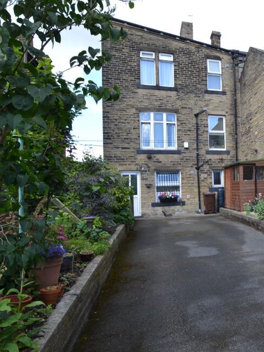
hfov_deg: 43.5
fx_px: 275
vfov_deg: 65.3
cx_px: 268
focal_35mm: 27
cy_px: 174
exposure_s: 1/125
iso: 110
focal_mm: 12
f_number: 5.6
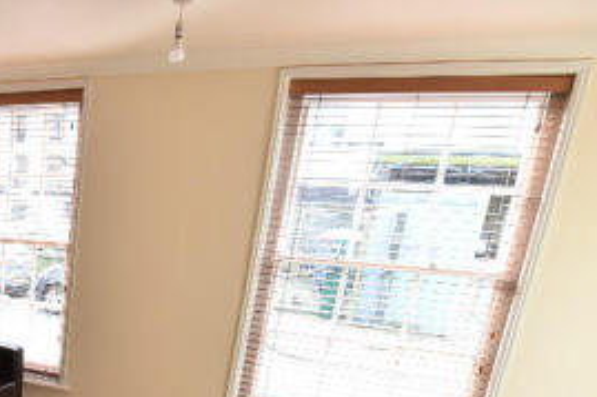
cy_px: 445
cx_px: -43
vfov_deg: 30.3
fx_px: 646
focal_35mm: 39
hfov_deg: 40.9
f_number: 4
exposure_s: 1/60
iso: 800
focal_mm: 16
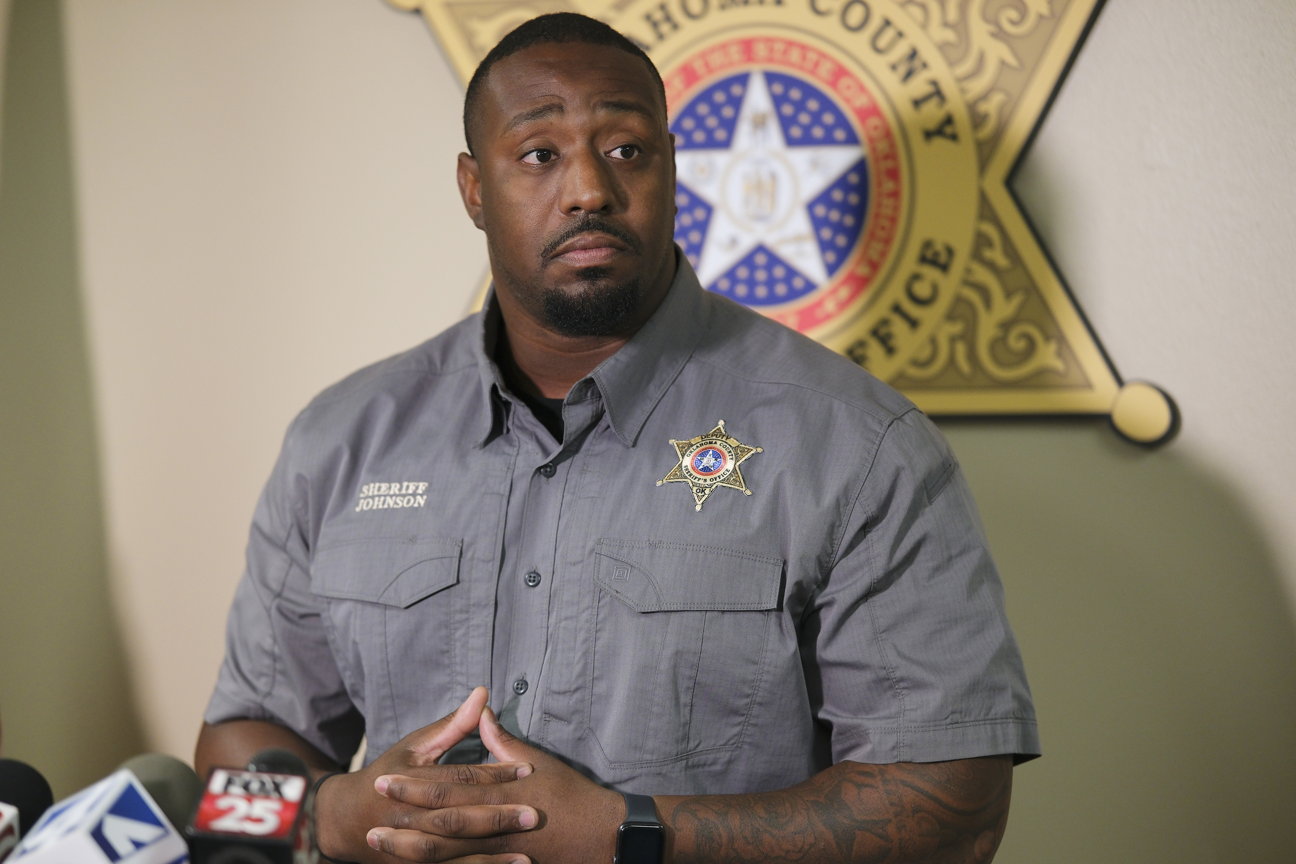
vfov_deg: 12.1
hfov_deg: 18.1
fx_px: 4068
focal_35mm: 113
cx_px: 648
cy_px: 432
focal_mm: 75
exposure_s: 1/240
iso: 800
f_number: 1.4
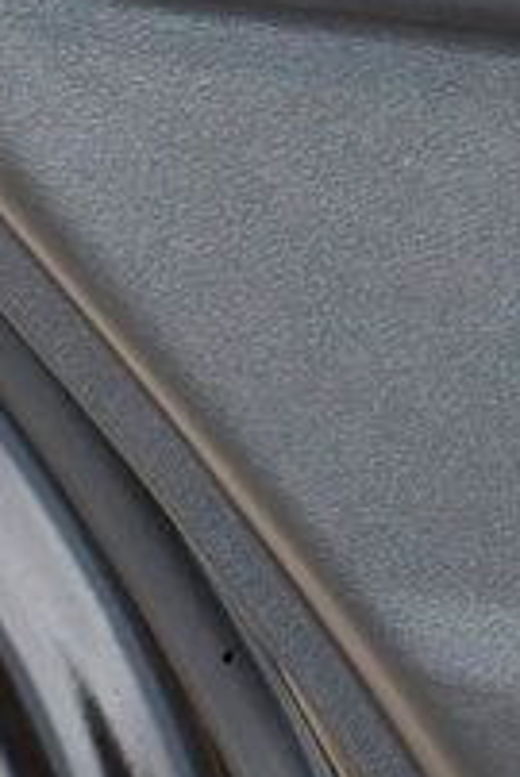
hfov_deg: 3.7
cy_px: -523
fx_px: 7894
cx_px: 1202
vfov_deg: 5.6
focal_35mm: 365
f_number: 4.5
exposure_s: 1/200
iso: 2500
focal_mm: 48
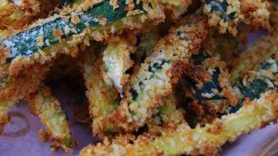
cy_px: -8
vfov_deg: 10.4
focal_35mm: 115
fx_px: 848
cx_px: 106
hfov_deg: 18.6
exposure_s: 1/40
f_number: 5
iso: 200
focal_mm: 40
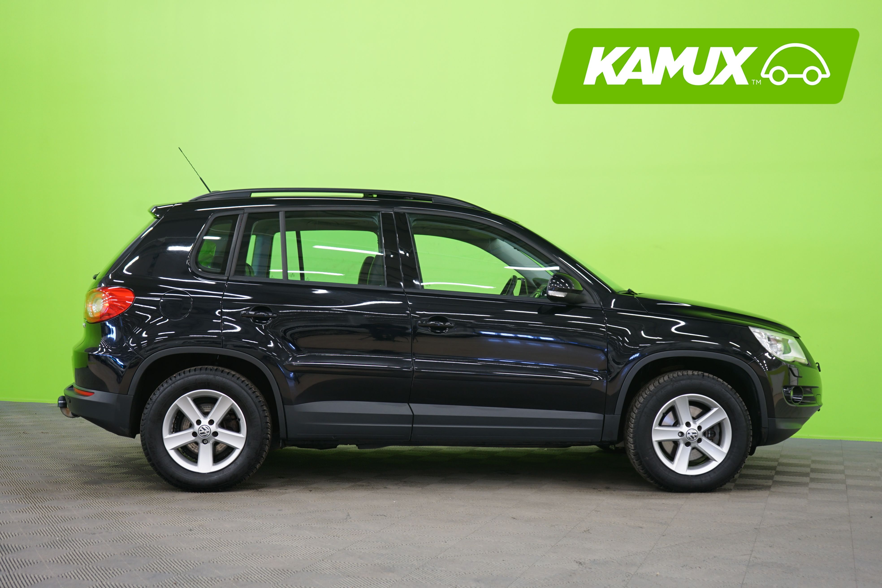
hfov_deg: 43.6
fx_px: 1102
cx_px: 441
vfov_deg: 29.9
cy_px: 294
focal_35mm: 45
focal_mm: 45
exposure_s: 1/6
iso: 400
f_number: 4.5
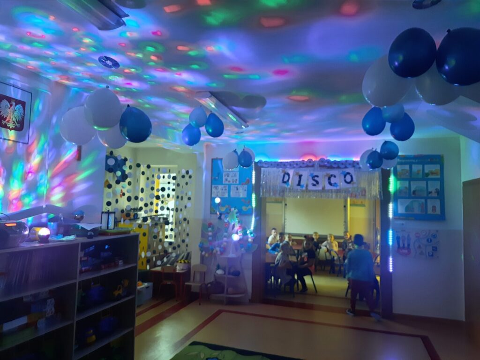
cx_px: 240
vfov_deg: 56.8
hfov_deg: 71.6
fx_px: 333
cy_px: 180
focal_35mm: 24
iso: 500
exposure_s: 1/25
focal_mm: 5.23
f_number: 1.8
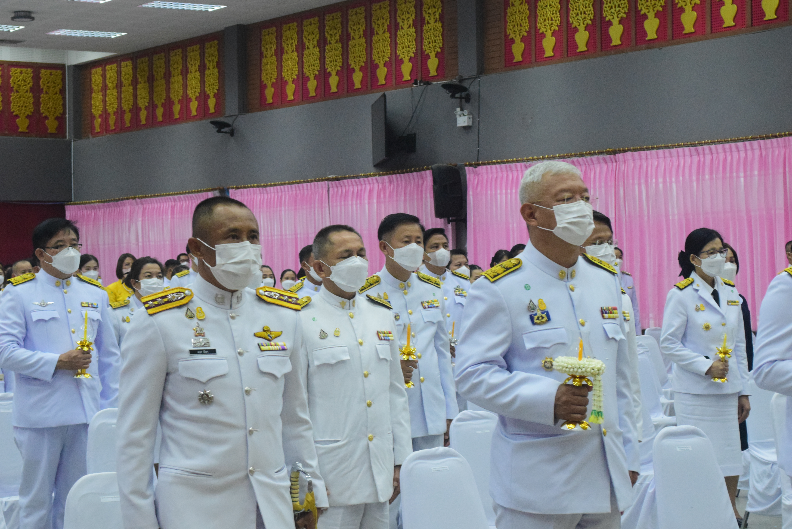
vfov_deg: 16.6
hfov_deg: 24.6
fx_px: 1815
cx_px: 396
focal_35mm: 82
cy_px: 264
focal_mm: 55
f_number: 9
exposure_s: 1/100
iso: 4000
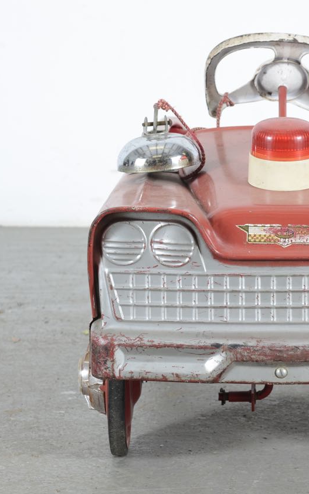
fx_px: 1873
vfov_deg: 15.0
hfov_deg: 9.4
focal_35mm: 139
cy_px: 247
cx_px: 294
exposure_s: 1/125
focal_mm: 60
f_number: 8
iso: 100
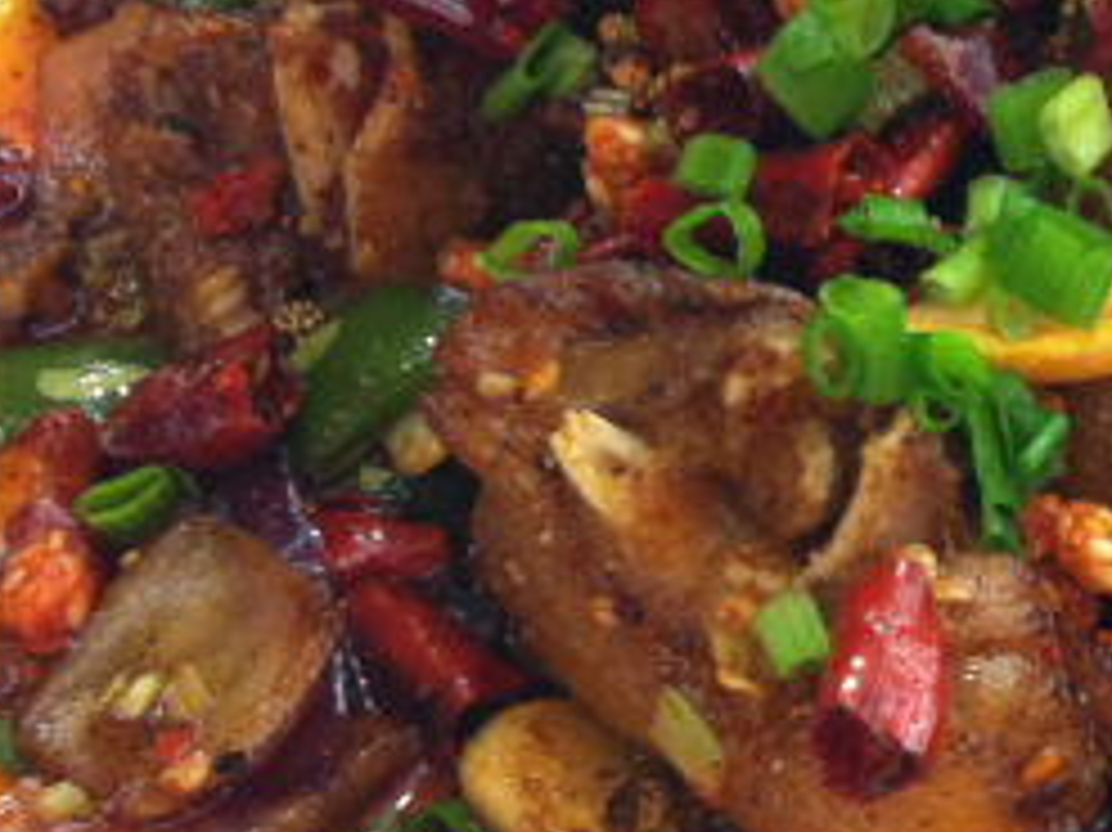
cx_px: 1216
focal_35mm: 99
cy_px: 385
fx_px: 3179
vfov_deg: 14.9
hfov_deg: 19.1
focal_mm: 3.85
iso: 160
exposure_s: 1/15
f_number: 2.8
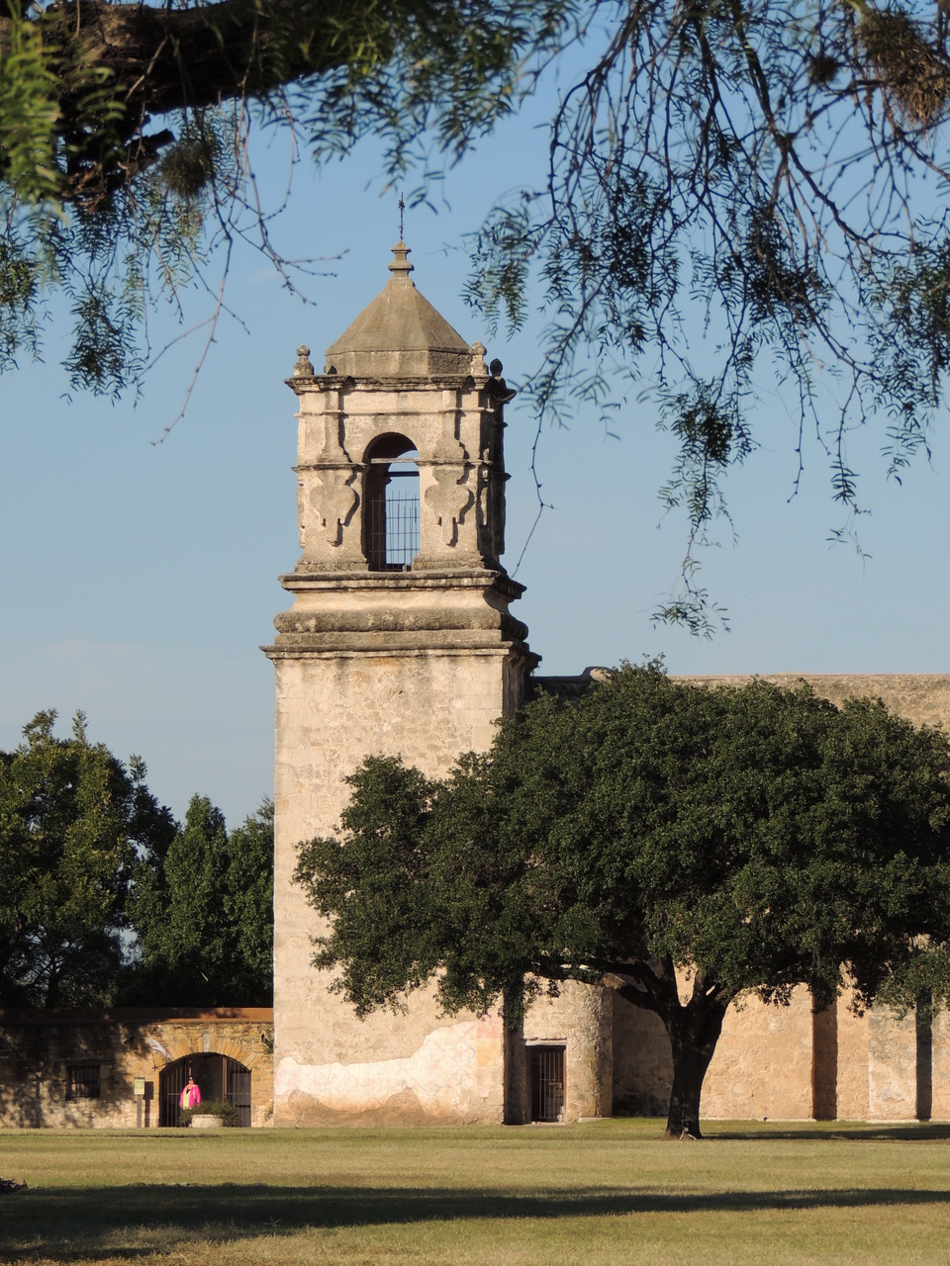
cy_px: 633
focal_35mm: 155
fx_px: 5672
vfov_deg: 12.7
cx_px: 475
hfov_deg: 9.6
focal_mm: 27.6
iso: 100
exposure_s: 1/800
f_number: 4.4
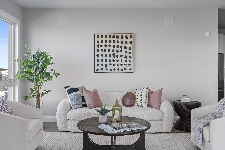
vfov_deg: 41.1
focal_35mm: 32
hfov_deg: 58.7
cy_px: 75
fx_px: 200
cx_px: 112
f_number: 7.1
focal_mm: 32
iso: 320
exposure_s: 1/13
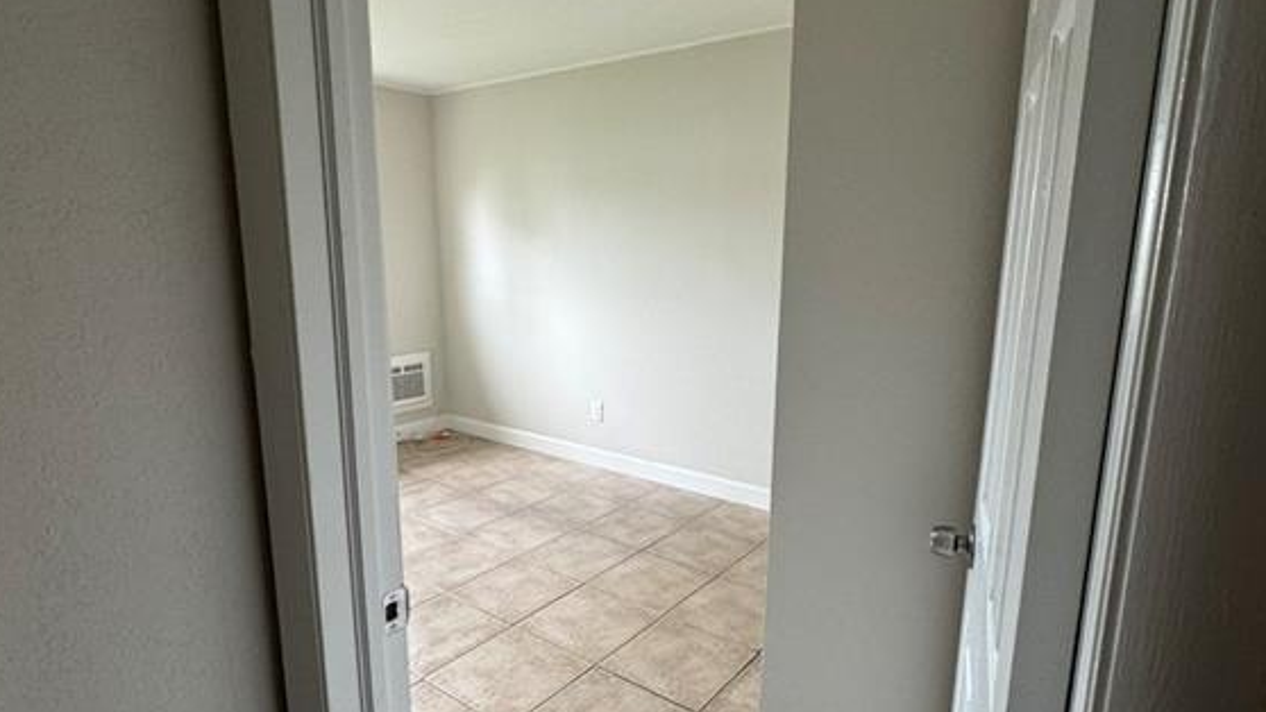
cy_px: 372
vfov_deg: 53.6
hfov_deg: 83.8
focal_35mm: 21
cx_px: 622
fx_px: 705
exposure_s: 1/99
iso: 125
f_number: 2.2
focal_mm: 2.22
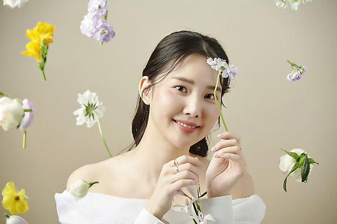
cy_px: 112
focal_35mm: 180
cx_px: 168
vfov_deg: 7.6
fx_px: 1685
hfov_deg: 11.4
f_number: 5.6
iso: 64
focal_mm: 180
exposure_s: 1/125
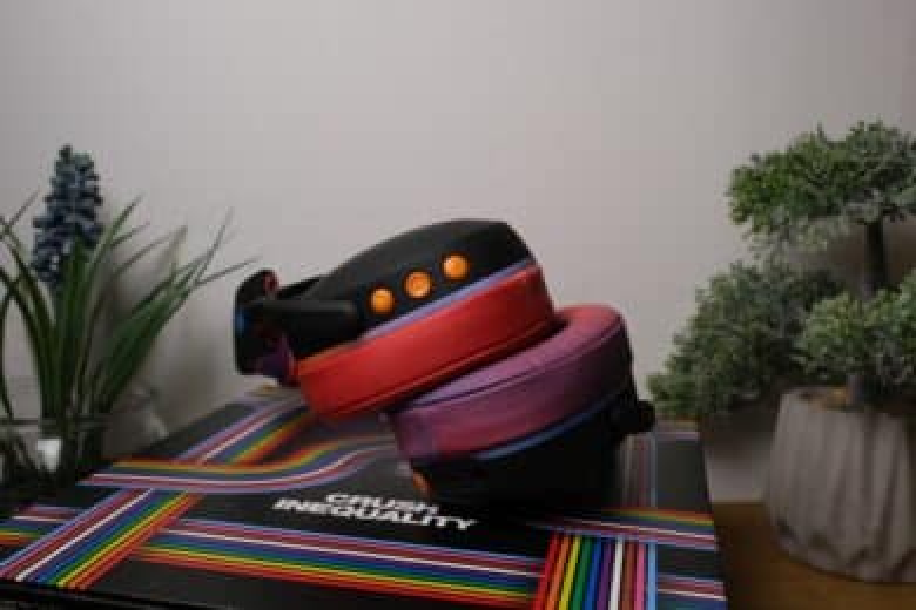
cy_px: 305
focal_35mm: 35
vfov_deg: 37.9
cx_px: 458
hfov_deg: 54.4
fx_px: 890
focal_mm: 23.4
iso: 320
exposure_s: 1/75
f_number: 8
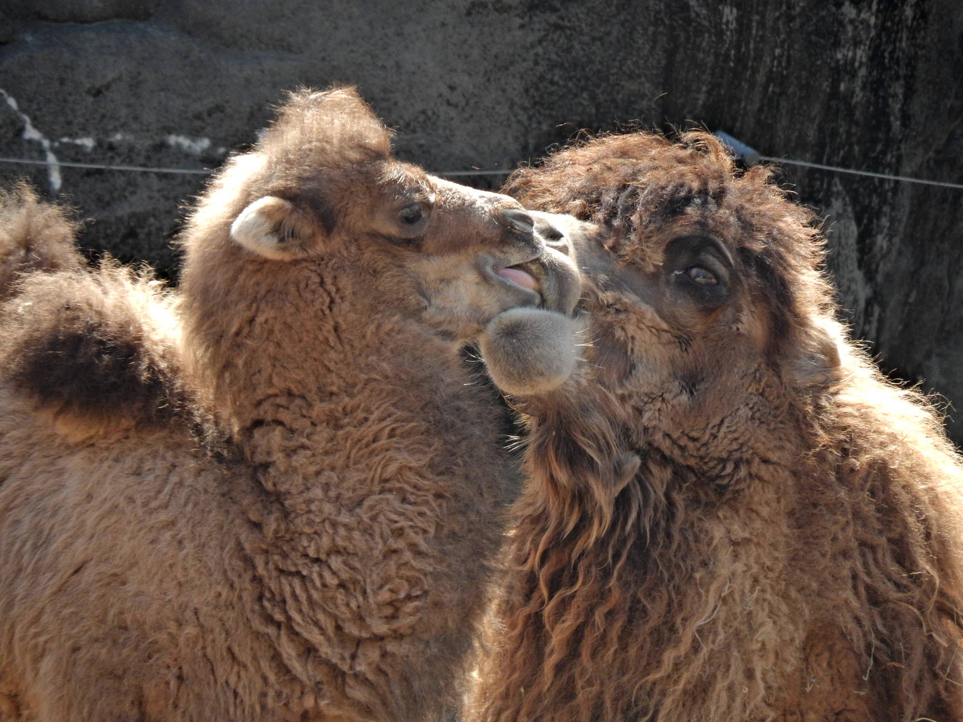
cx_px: 482
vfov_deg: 2.2
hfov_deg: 2.9
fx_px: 18778
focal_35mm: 675
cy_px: 361
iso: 180
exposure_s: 1/125
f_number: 5.8
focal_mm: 120
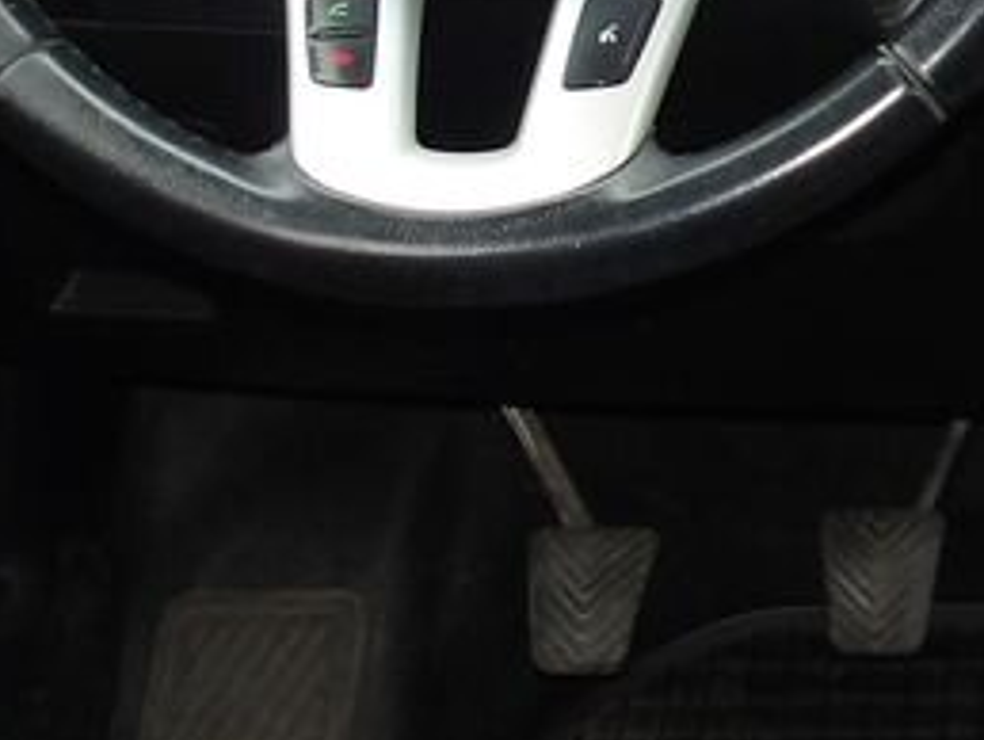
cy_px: -271
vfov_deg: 13.3
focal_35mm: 107
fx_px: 3044
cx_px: 1423
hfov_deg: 16.8
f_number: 3
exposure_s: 1/30
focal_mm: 4.9
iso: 193
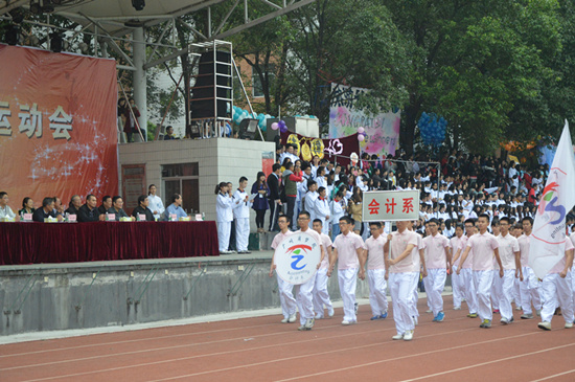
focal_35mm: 78
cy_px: 191
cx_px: 288
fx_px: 1244
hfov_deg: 26.0
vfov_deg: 17.4
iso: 2000
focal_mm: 52
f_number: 5
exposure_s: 1/500
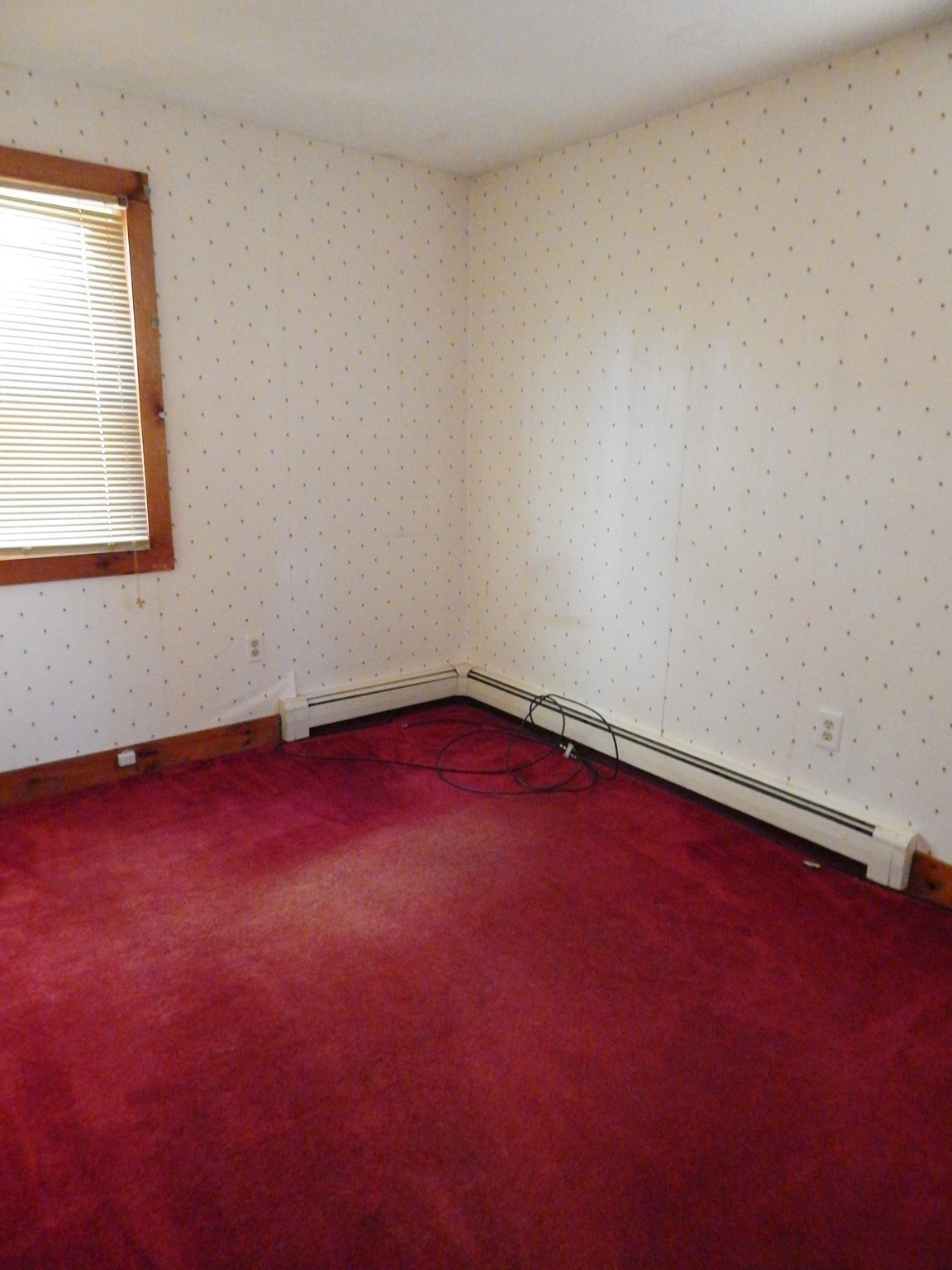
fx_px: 843
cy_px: 635
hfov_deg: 58.9
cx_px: 476
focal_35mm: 23
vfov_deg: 73.9
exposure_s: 1/4
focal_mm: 4
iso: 800
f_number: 3
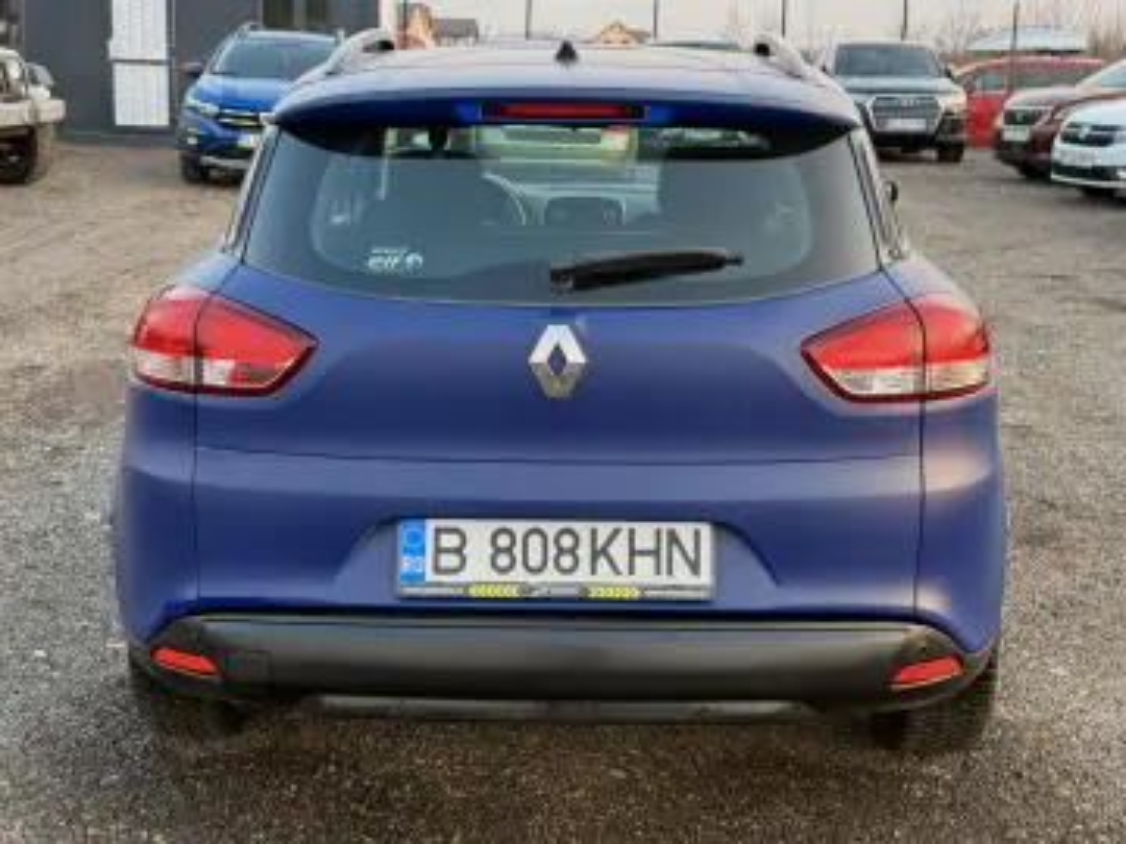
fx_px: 1561
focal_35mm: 48
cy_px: 422
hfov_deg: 39.7
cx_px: 563
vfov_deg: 30.3
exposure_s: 1/98
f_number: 1.78
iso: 100
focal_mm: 6.76
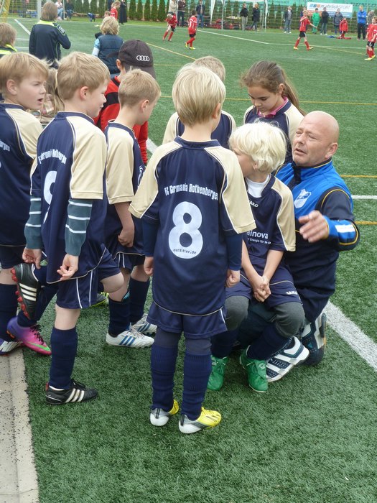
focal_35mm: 67
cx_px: 188
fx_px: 973
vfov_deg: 29.0
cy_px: 252
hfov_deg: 21.9
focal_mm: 11
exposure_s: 1/100
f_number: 4.1
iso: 80
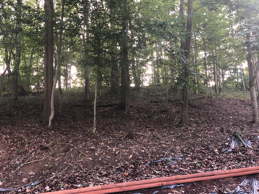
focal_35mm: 28
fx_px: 209
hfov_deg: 63.4
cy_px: 97
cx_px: 130
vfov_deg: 49.7
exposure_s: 1/15
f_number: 1.8
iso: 80
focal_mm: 4
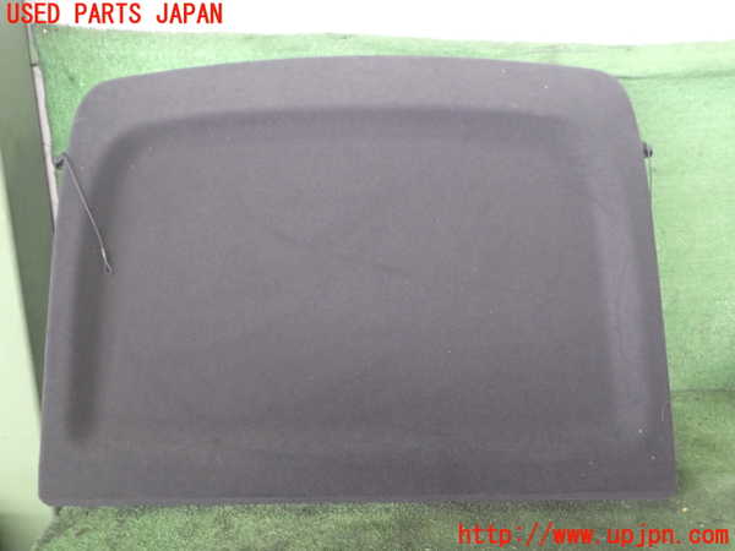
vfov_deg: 46.8
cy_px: 276
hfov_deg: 60.0
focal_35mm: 30
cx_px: 368
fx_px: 637
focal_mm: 5.4
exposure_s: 1/30
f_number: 2.3
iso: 400
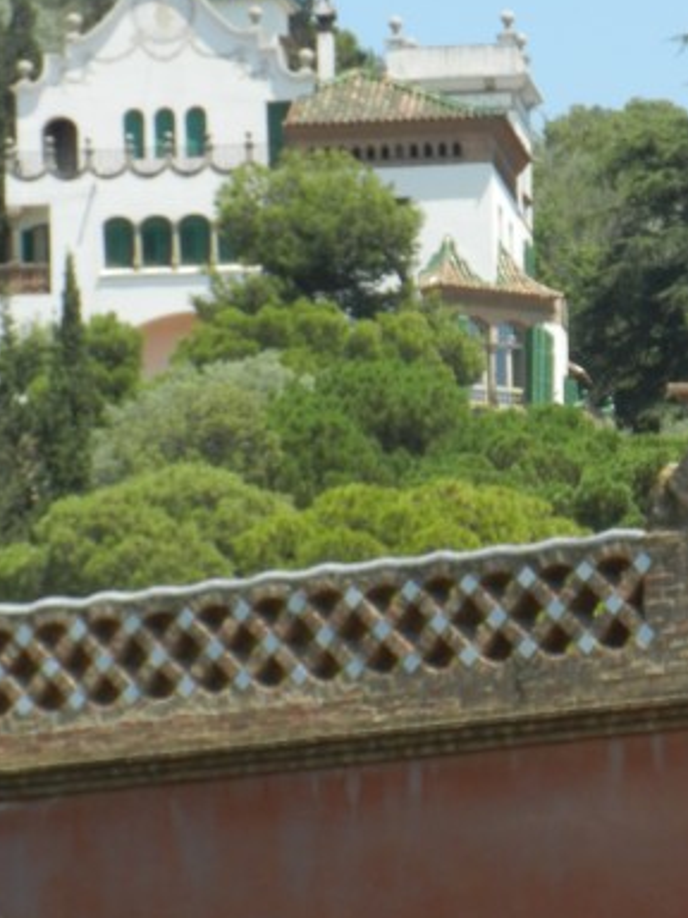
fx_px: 9222
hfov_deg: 4.3
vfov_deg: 5.7
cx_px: 382
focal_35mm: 348
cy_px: 543
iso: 160
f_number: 4.6
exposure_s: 1/608
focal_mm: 31.4
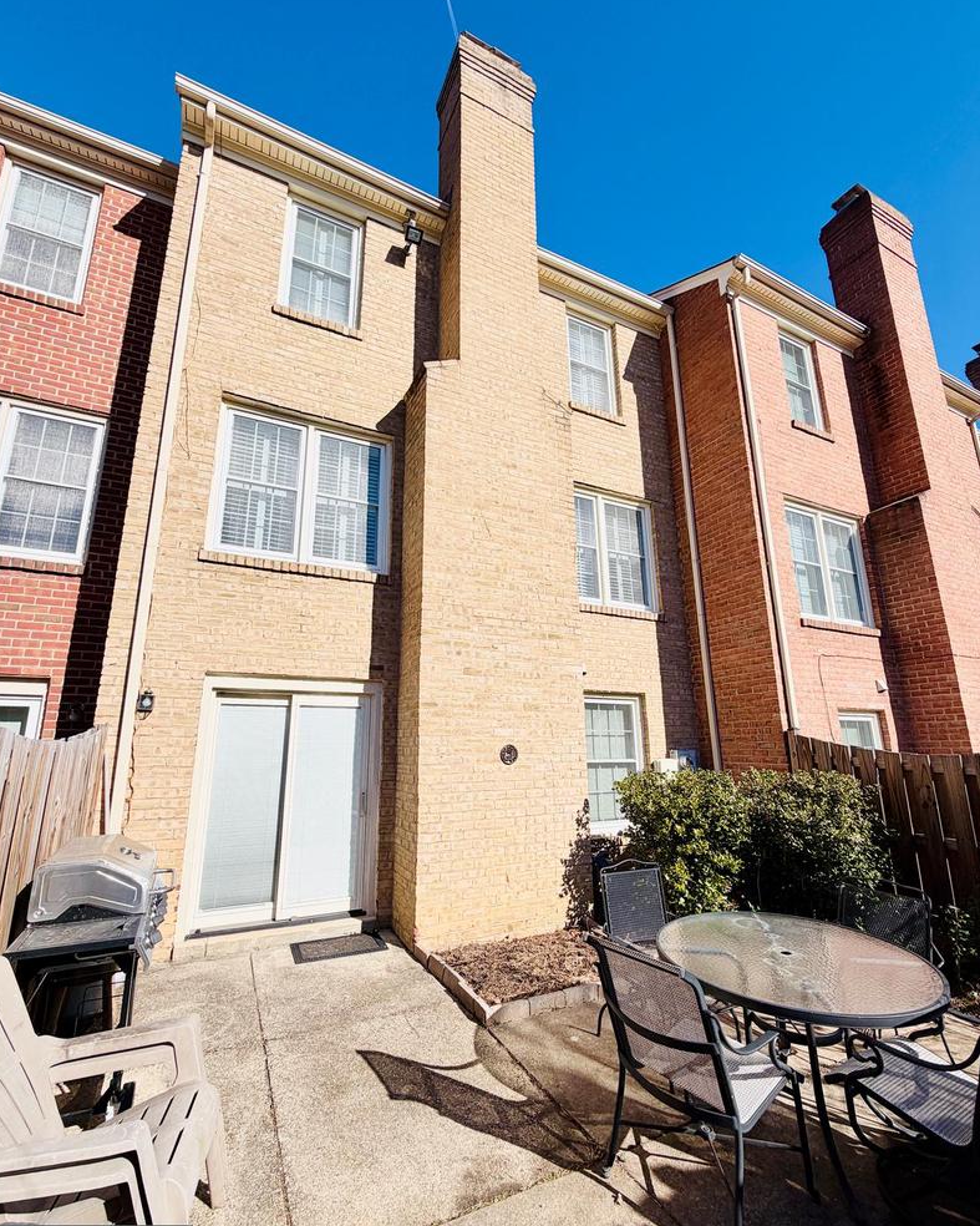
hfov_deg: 84.0
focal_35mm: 15
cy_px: 624
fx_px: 544
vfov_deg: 96.8
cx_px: 478
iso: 20
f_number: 2.2
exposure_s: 1/1189
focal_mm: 2.22
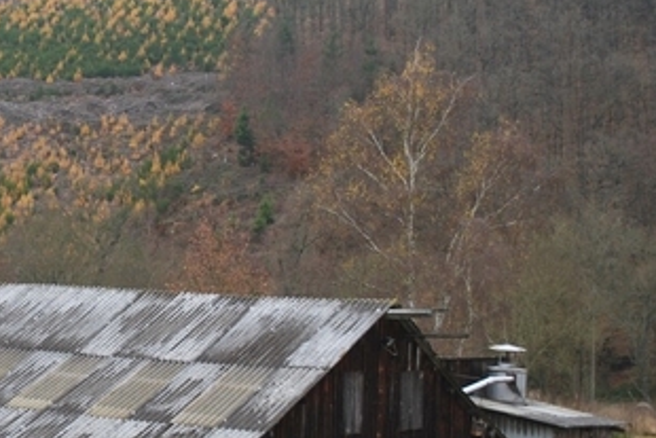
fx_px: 1695
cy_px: 191
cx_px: 38
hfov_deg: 21.3
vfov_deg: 14.7
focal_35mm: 93
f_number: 5
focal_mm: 32
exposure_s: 1/100
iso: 200
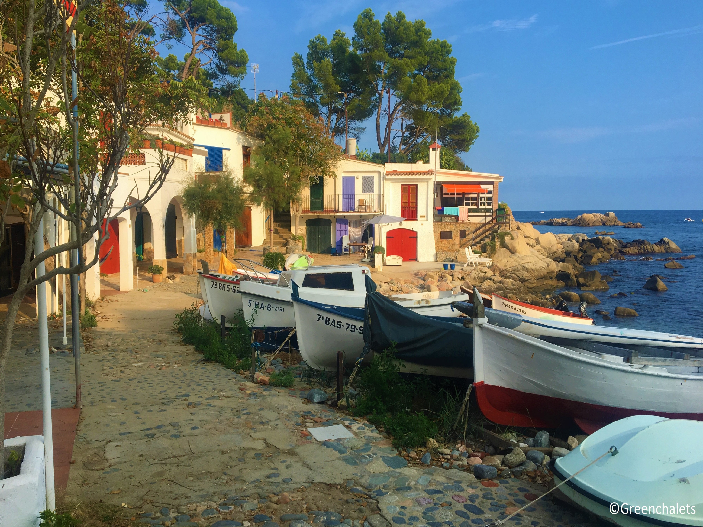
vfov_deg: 48.2
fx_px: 589
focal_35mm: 29
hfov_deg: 61.7
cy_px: 264
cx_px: 352
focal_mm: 4.15
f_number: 2.2
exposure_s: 1/1350
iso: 25
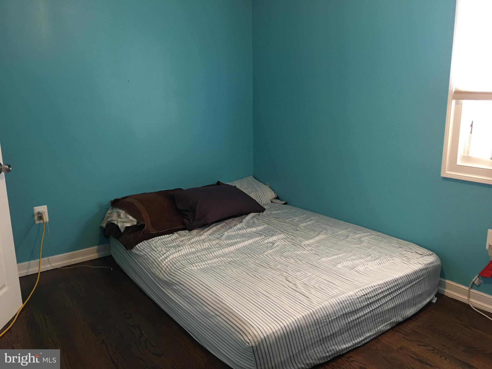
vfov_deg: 48.2
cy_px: 184
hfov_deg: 61.7
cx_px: 246
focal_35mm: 29
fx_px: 412
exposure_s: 1/10
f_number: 2.2
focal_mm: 4.15
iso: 80
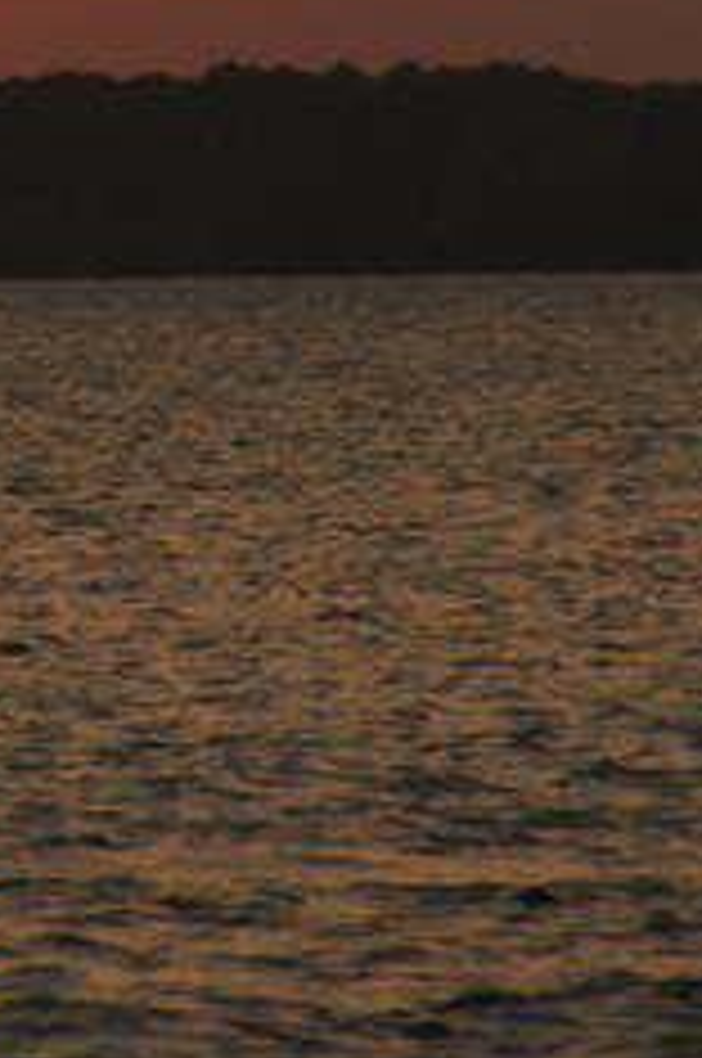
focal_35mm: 1151
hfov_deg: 1.2
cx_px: -482
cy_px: -230
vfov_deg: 1.8
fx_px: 33764
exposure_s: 1/320
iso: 250
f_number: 6.3
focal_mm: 200
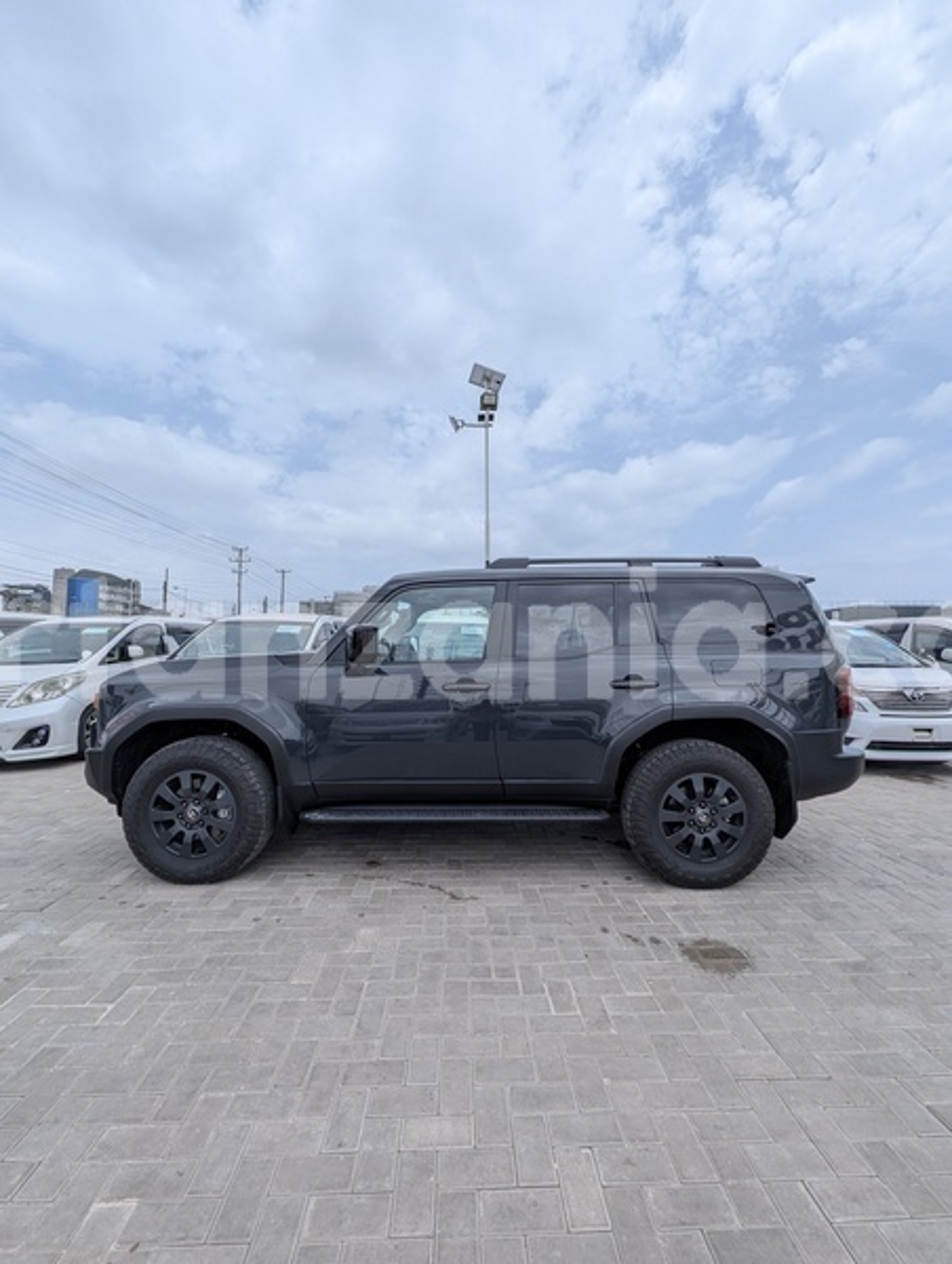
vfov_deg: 106.1
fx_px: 475
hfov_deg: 90.1
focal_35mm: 13
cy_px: 632
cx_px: 476
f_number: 2.2
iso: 50
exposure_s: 1/1996
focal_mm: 1.95
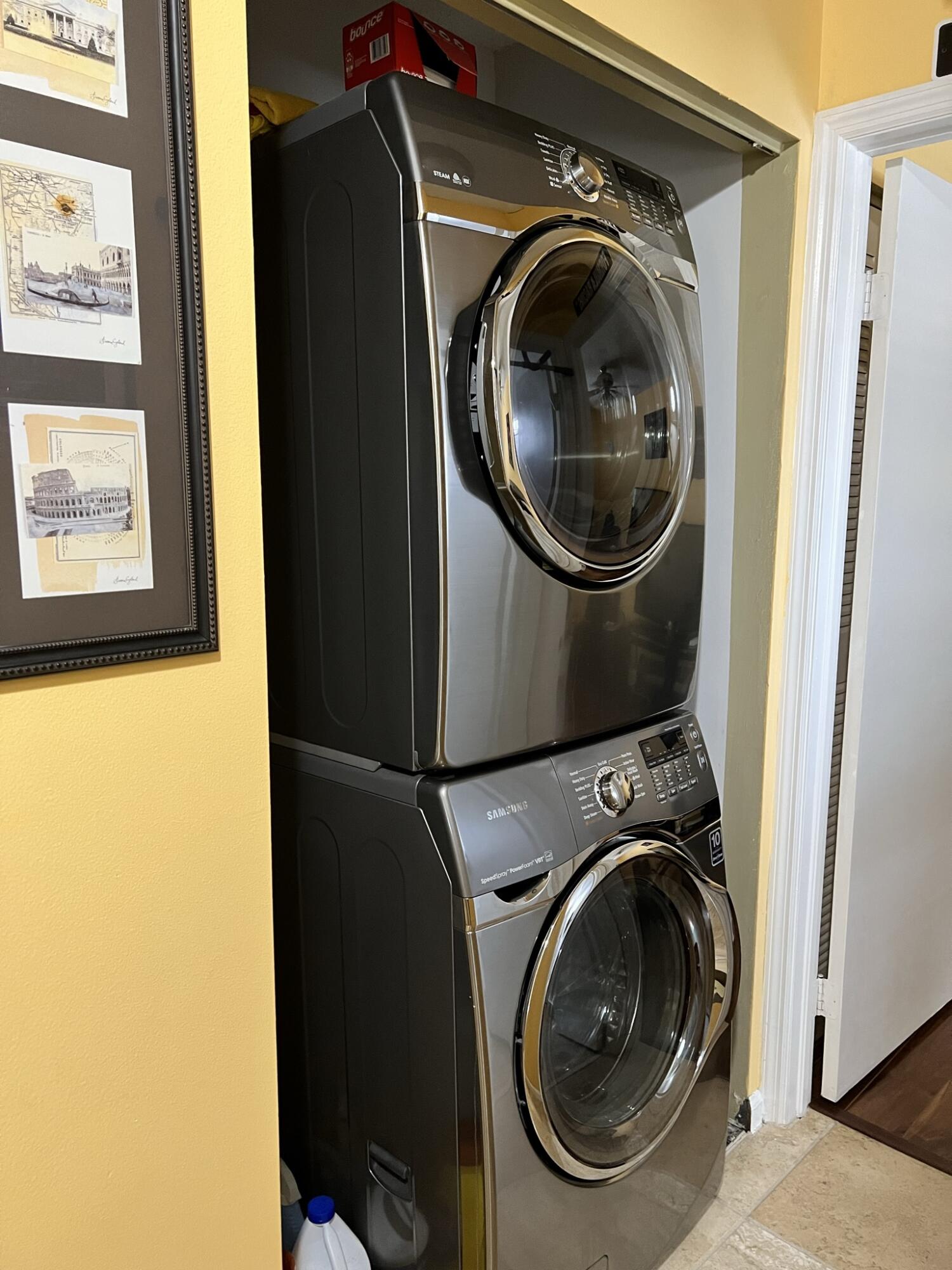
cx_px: 476
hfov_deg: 53.1
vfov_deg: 67.3
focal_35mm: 26
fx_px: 953
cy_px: 635
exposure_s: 1/60
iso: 400
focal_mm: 5.7
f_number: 1.5
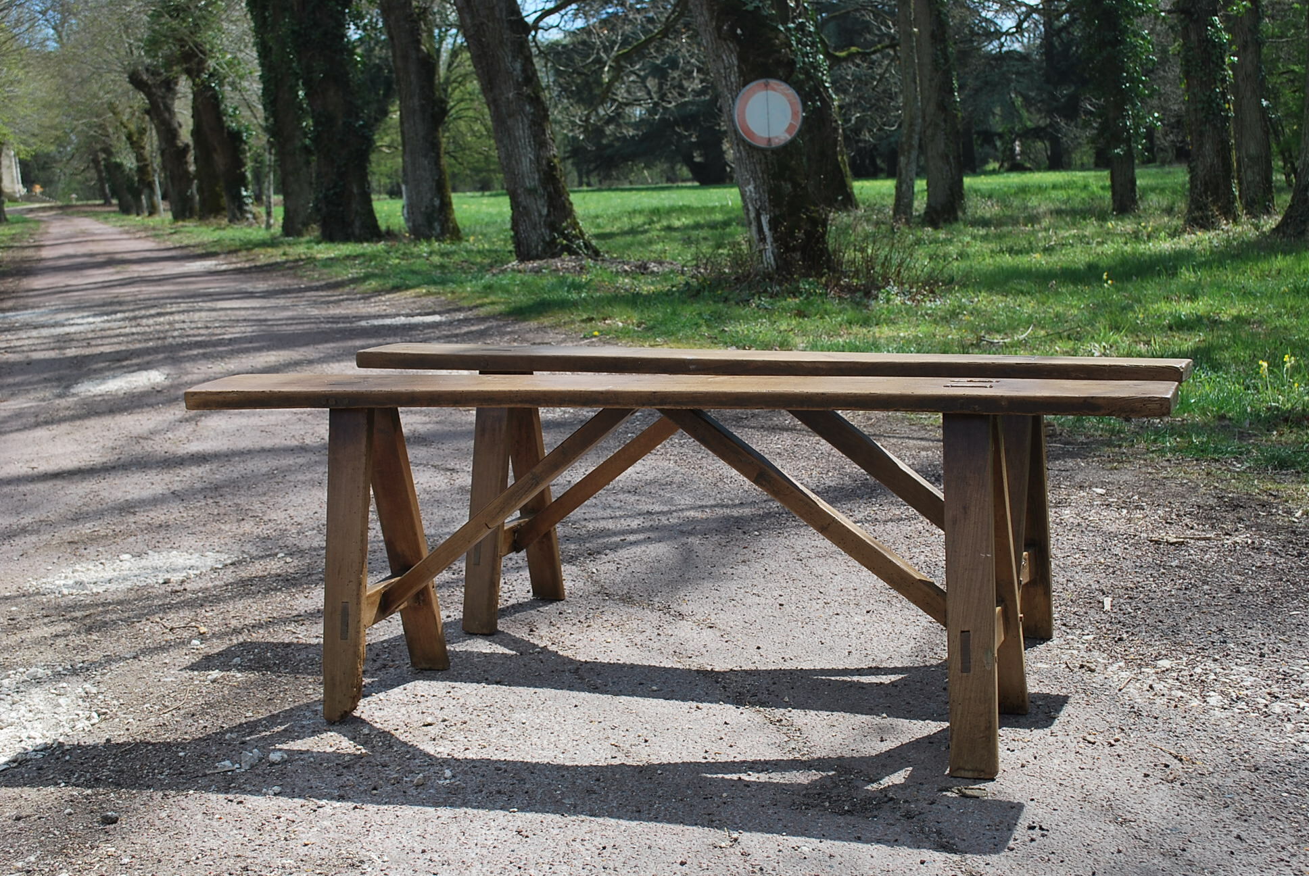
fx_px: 1747
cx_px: 654
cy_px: 438
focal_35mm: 48
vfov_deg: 28.2
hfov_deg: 41.1
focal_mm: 32
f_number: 6.3
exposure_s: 1/160
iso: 100
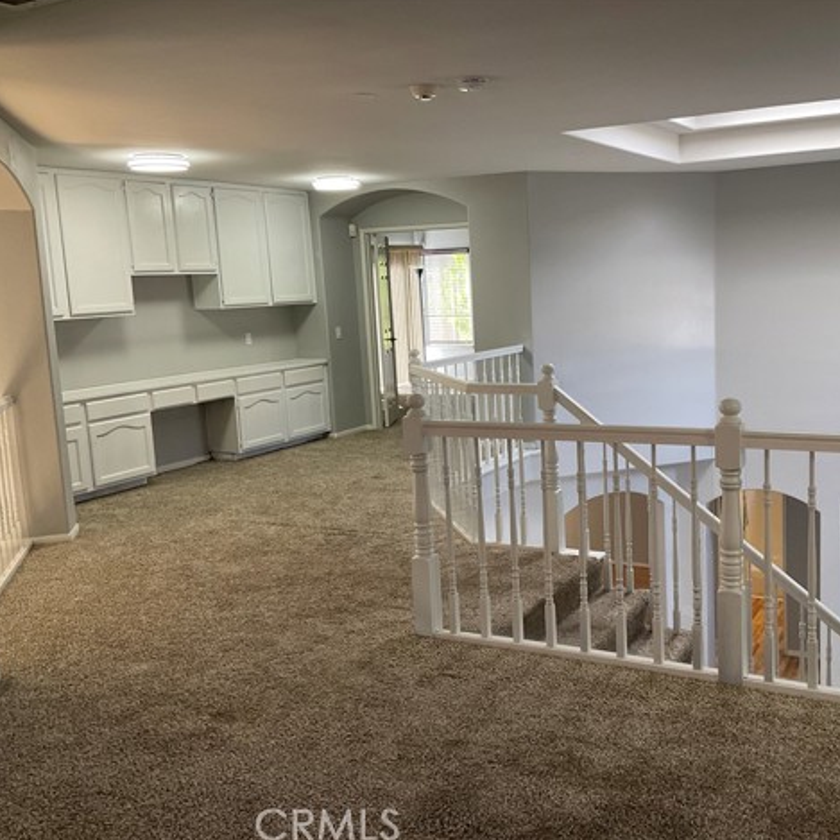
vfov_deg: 47.2
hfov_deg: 46.7
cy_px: 421
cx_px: 537
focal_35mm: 35
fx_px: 961
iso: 64
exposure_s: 1/60
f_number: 1.8
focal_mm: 3
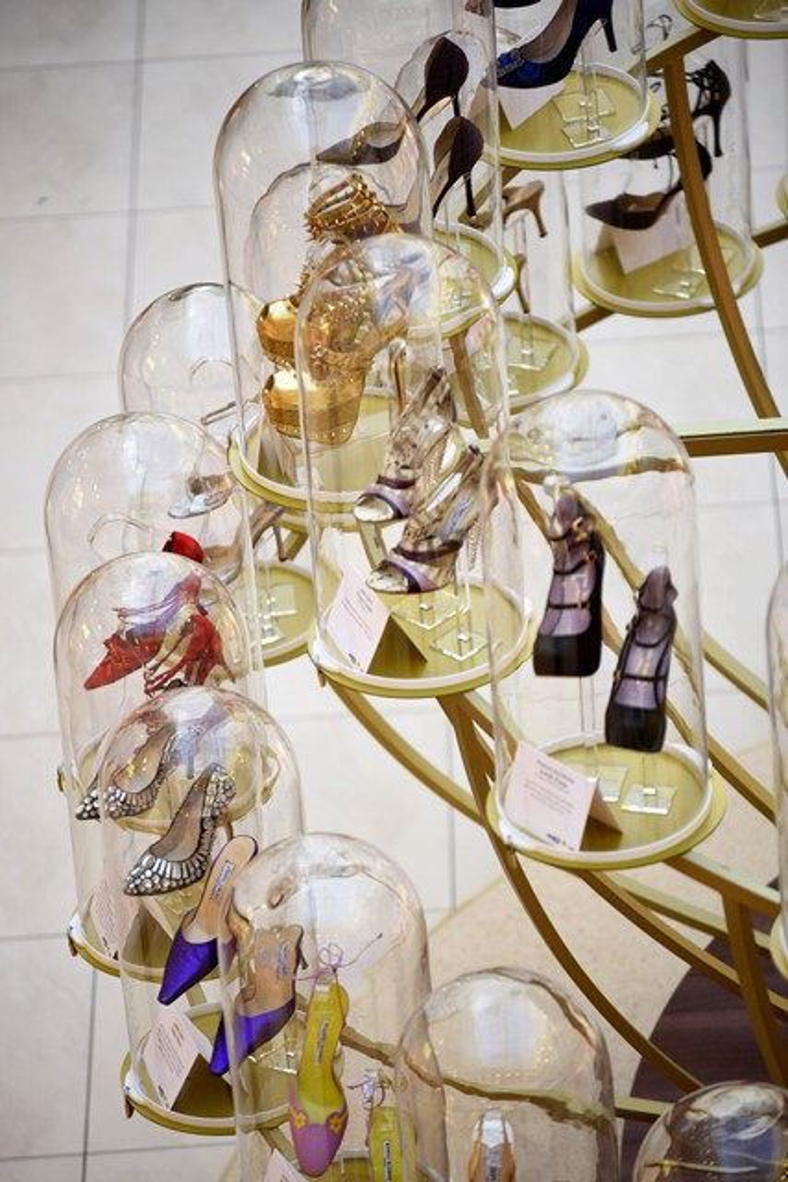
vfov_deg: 10.3
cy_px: 591
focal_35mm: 200
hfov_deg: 6.9
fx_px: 6563
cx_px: 394
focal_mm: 200
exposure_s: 1/125
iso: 640
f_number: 2.8
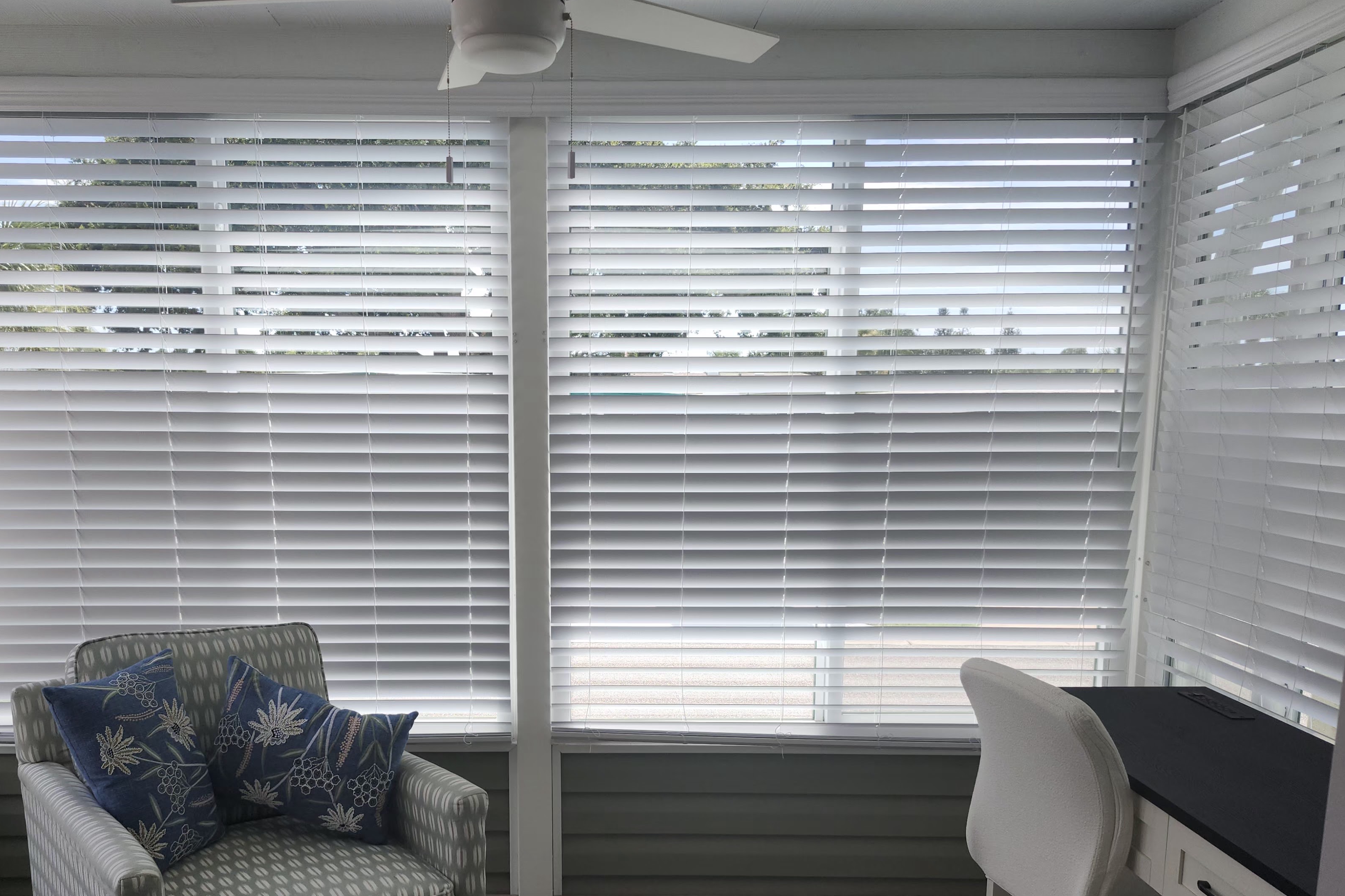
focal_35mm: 30
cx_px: 584
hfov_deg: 61.7
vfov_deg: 43.2
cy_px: 576
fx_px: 1121
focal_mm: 5.54
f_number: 1.8
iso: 25
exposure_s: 1/414
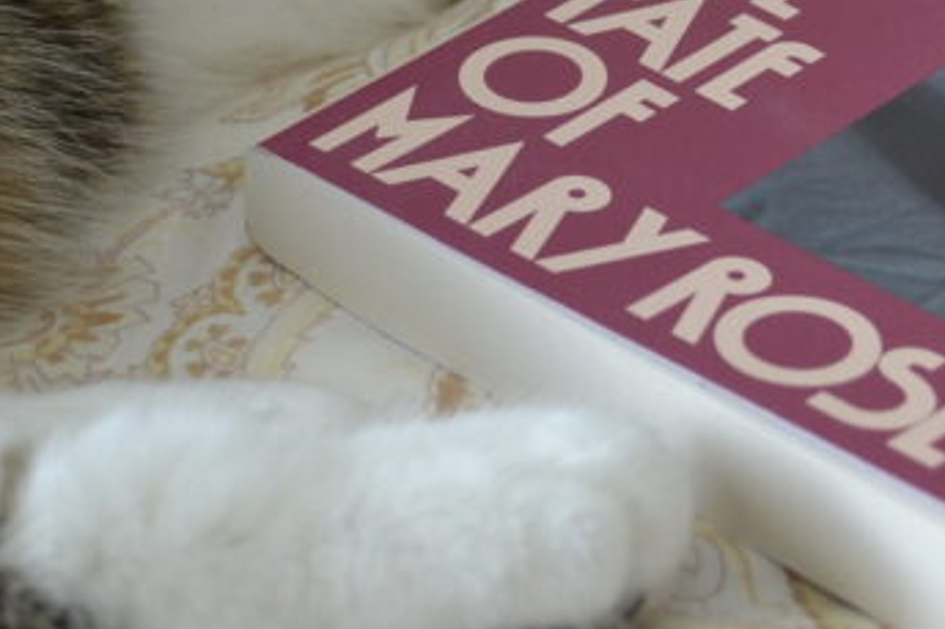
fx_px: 3397
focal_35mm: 129
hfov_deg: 15.8
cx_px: 629
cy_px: -73
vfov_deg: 10.4
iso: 400
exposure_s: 1/60
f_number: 4.5
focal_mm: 29
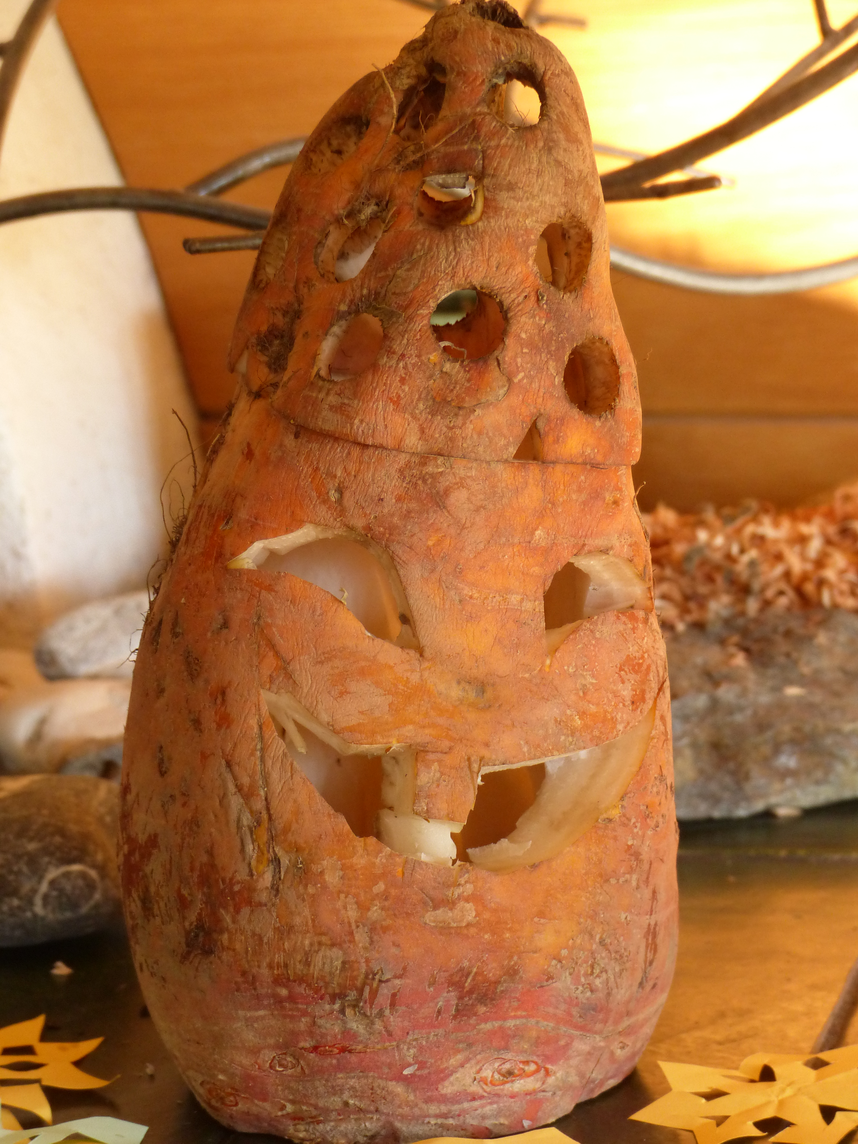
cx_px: 429
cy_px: 572
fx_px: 4627
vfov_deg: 14.1
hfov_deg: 10.6
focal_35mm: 140
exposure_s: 1/80
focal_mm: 25.2
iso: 320
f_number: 2.8
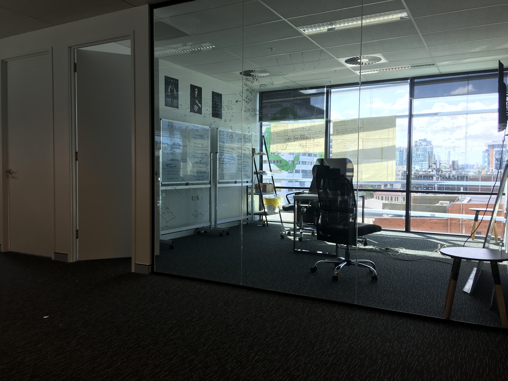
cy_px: 190
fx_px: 426
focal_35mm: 29
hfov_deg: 61.7
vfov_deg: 48.2
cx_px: 254
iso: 25
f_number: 2.2
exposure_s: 1/100
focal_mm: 4.15
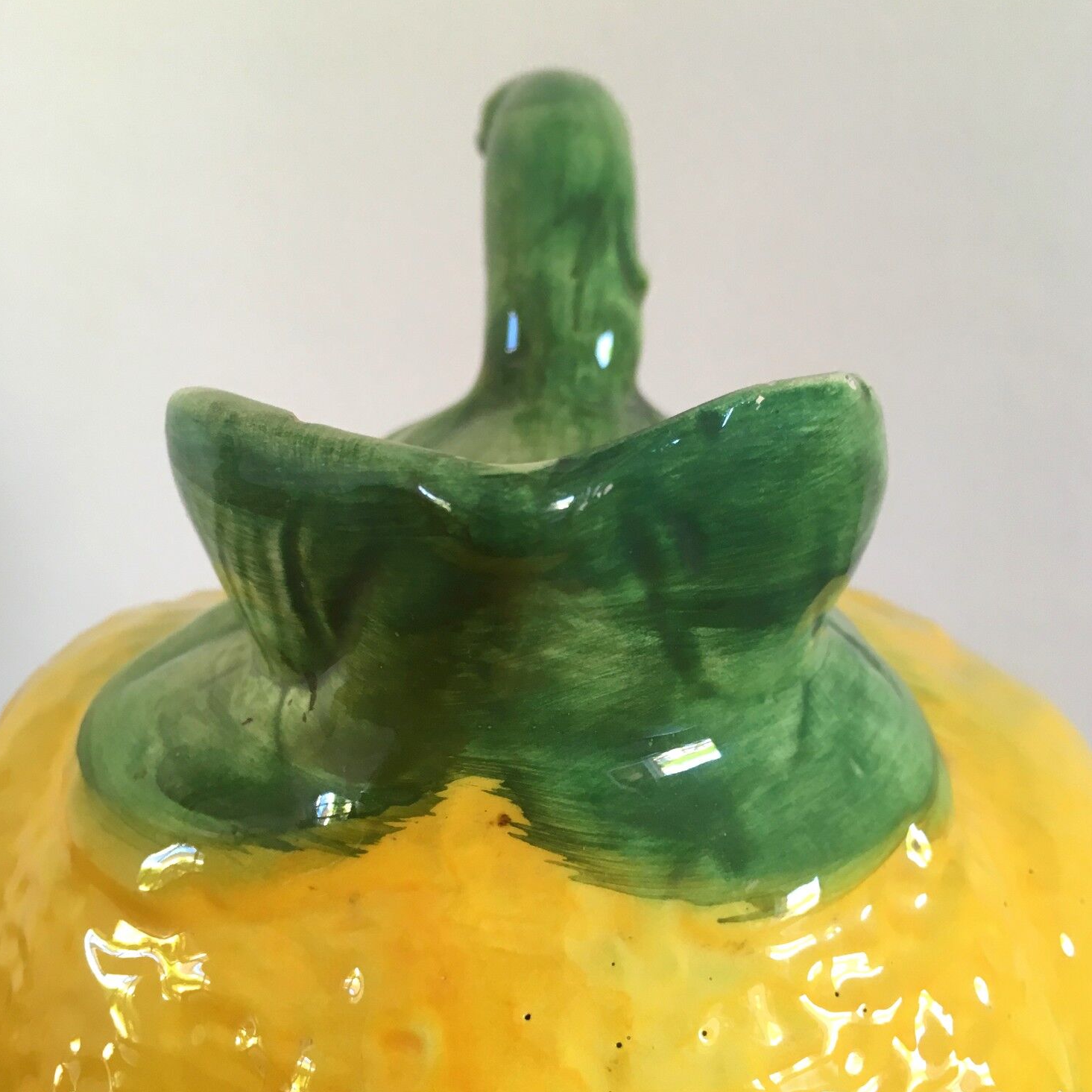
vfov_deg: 47.1
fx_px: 1249
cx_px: 555
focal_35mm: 35
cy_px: 622
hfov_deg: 47.2
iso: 80
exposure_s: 1/33
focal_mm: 4.15
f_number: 2.2
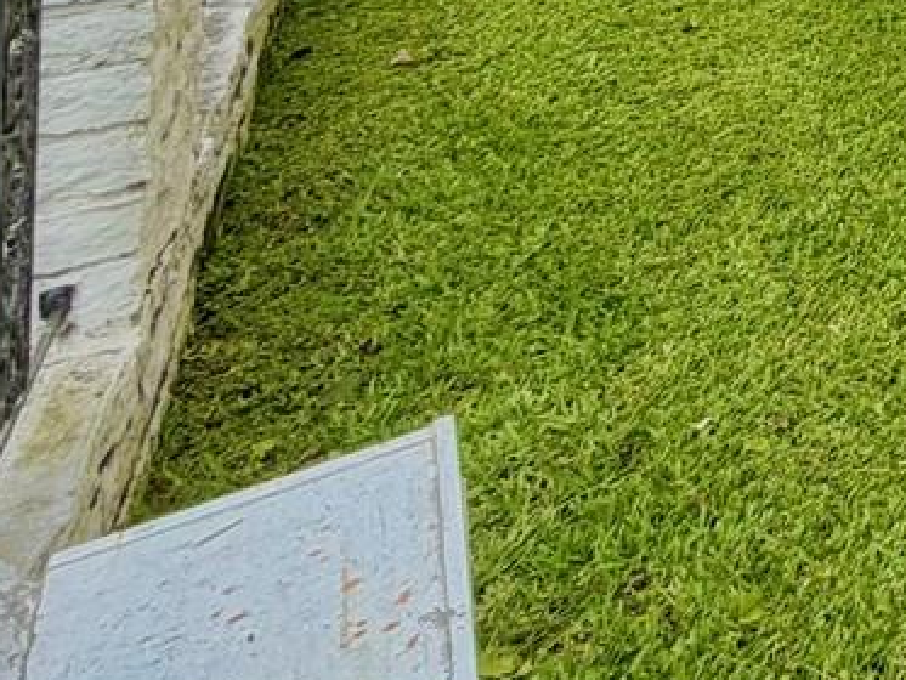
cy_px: -668
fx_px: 1571
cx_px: 1759
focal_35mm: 60
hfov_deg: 19.7
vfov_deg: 17.6
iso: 40
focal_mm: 2.22
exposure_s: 1/770
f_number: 2.2
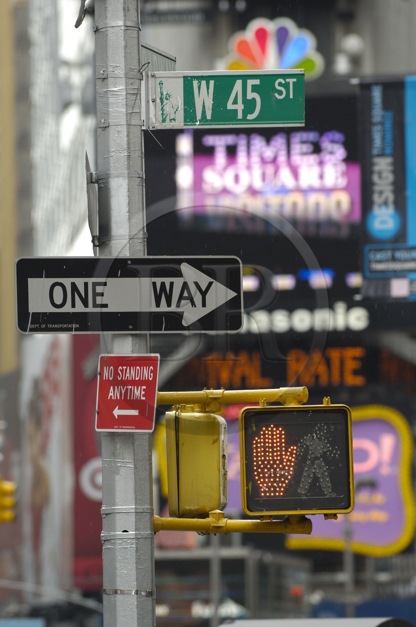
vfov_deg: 7.2
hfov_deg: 4.8
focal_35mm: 285
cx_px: 208
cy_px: 314
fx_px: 4955
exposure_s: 1/320
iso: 200
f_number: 4.2
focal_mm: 190
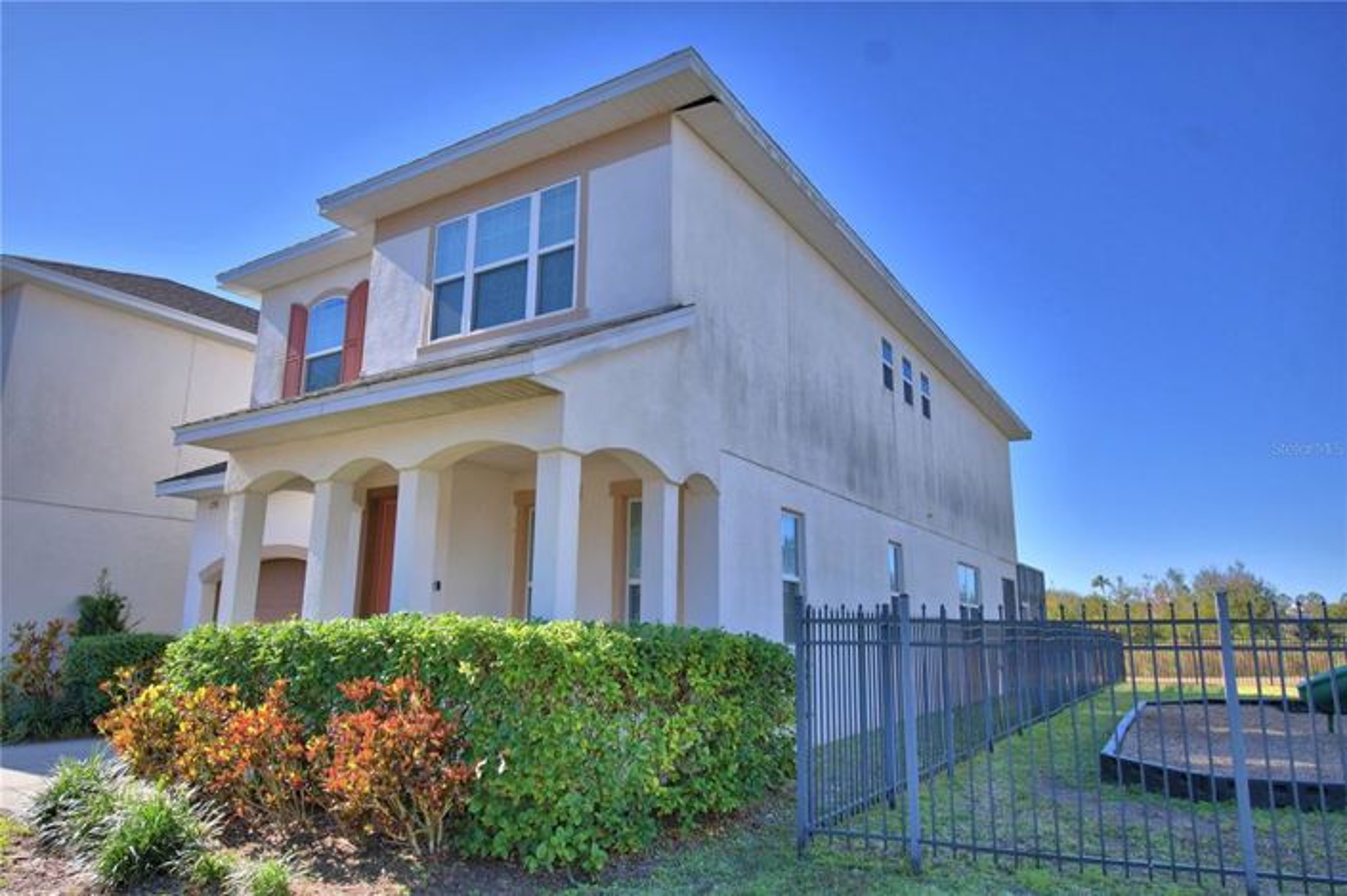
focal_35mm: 22
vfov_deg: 57.2
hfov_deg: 78.6
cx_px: 674
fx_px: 823
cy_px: 448
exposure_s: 1/640
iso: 100
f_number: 5
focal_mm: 15
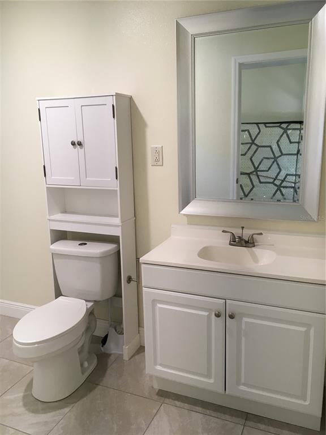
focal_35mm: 29
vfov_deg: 61.7
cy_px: 218
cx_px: 163
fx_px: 364
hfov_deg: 48.2
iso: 64
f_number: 2.2
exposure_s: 1/33
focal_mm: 4.15
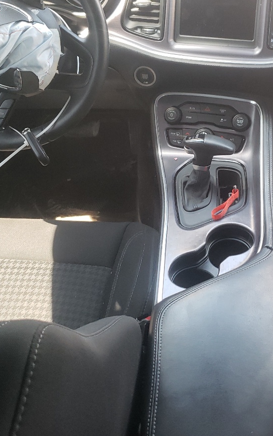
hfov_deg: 25.3
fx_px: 595
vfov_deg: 40.1
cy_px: 173
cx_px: 224
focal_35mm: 50
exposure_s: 1/60.2
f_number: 1.5
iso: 79
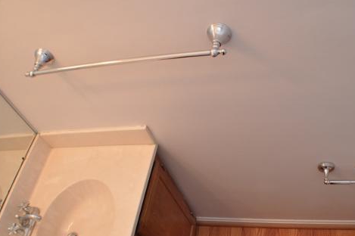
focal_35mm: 45
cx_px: 232
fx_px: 443
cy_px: 159
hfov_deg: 43.1
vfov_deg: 29.6
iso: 360
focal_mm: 22
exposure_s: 1/30
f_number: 4
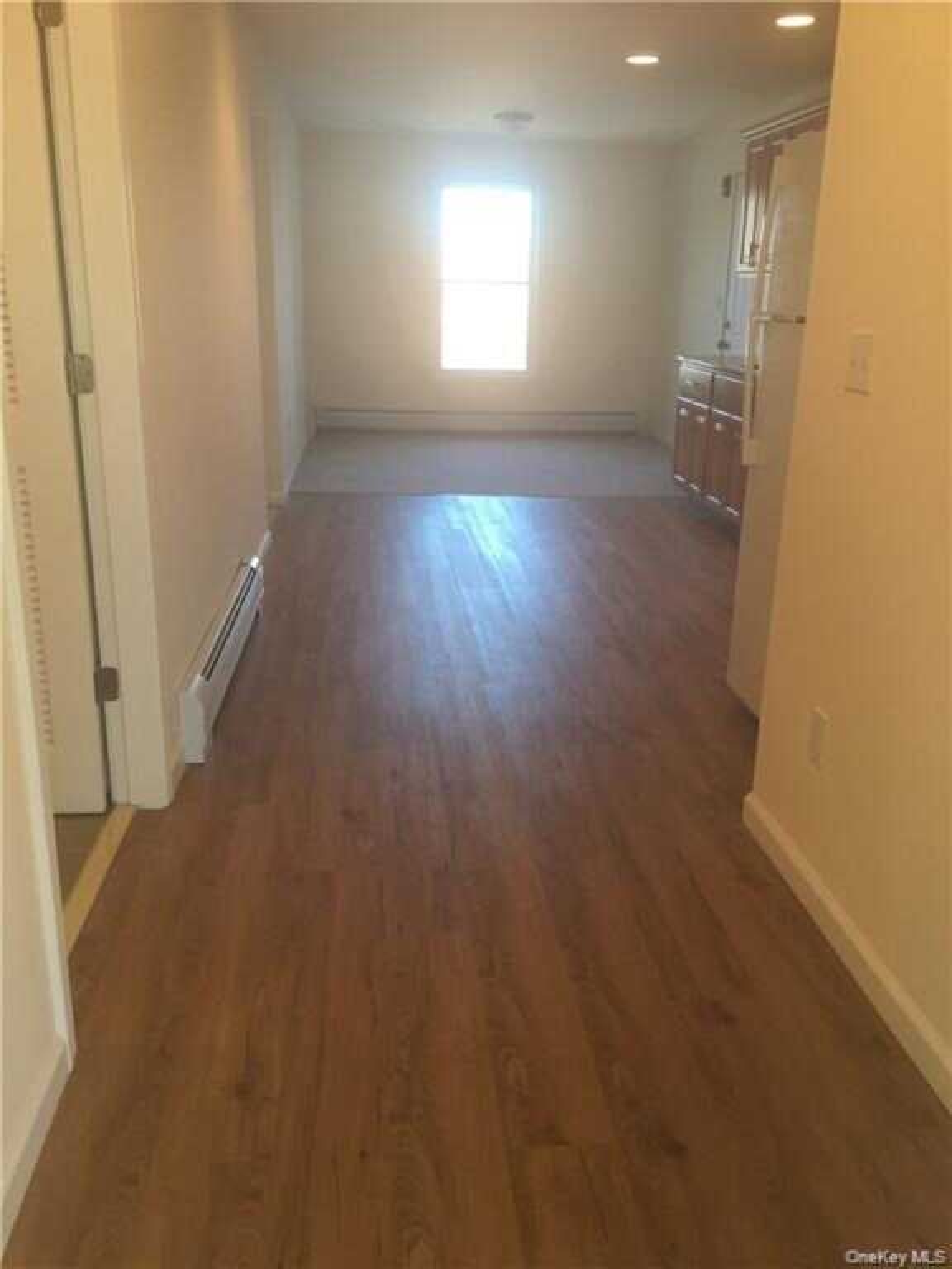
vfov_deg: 61.7
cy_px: 634
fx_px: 1063
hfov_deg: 48.2
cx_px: 476
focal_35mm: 29
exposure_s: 1/15
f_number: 2.2
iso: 25
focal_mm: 4.15
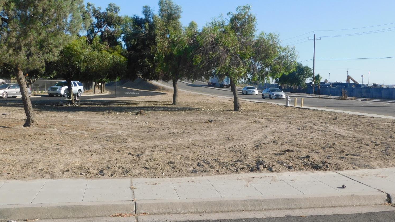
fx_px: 461
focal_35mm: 44
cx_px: 198
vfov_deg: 27.1
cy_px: 113
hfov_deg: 46.4
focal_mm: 7.1
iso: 125
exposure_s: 1/1000
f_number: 3.6
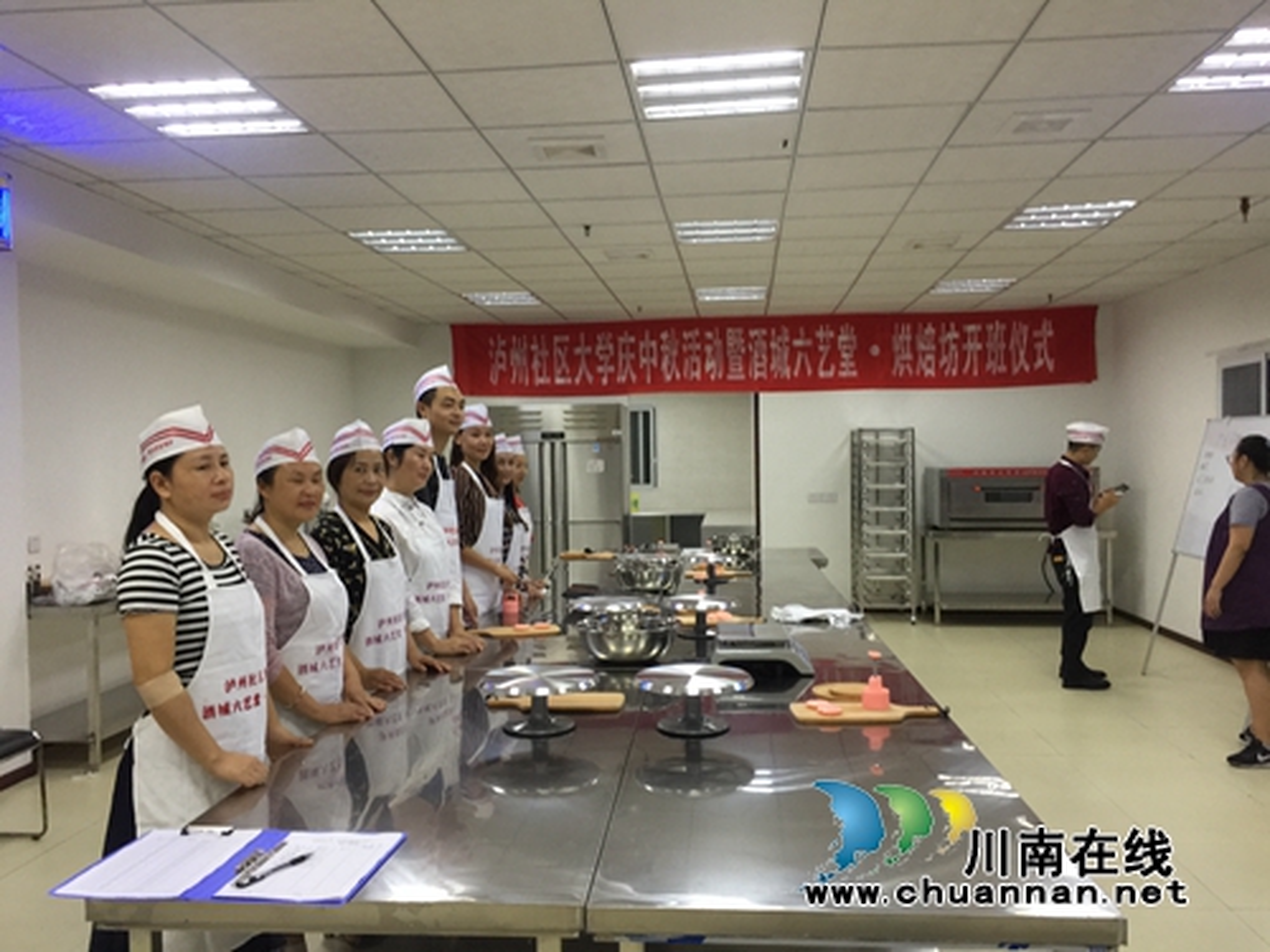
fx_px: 1064
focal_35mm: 29
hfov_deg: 61.7
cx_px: 635
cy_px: 476
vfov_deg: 48.2
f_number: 2.2
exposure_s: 1/17
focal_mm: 4.15
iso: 80
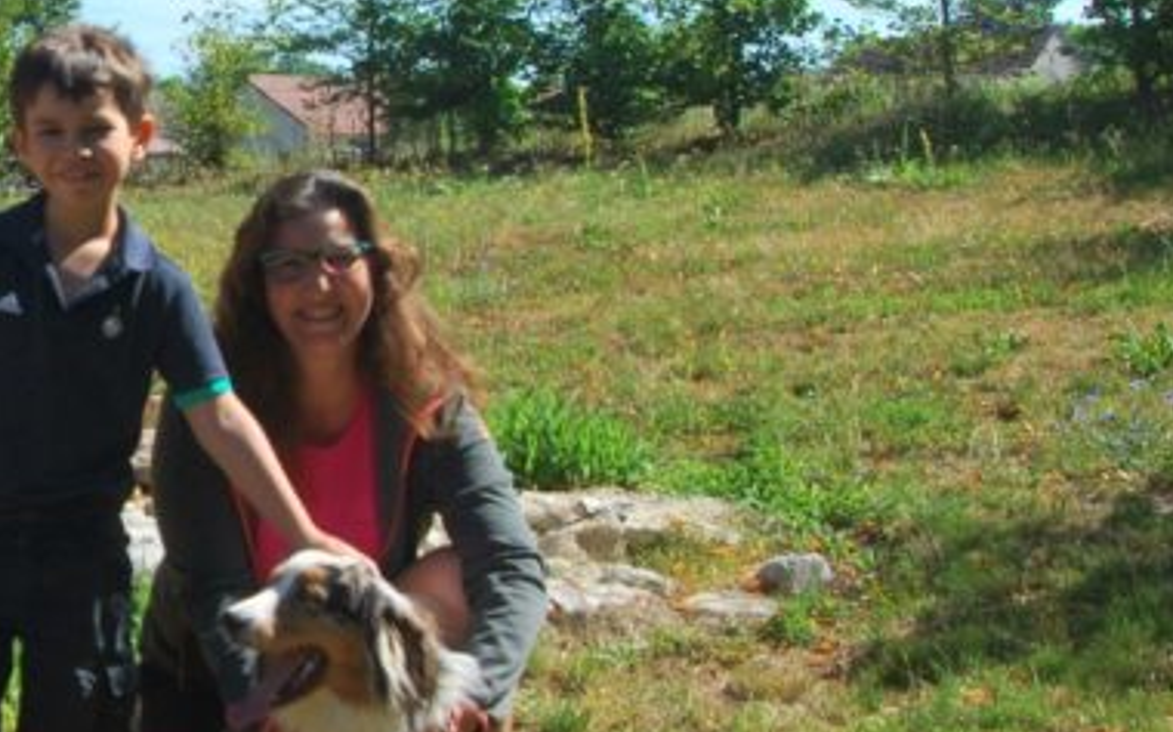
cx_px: -56
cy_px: 292
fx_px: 4217
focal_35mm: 132
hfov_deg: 15.5
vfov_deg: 9.9
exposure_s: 1/200
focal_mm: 32
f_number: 7.1
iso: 100
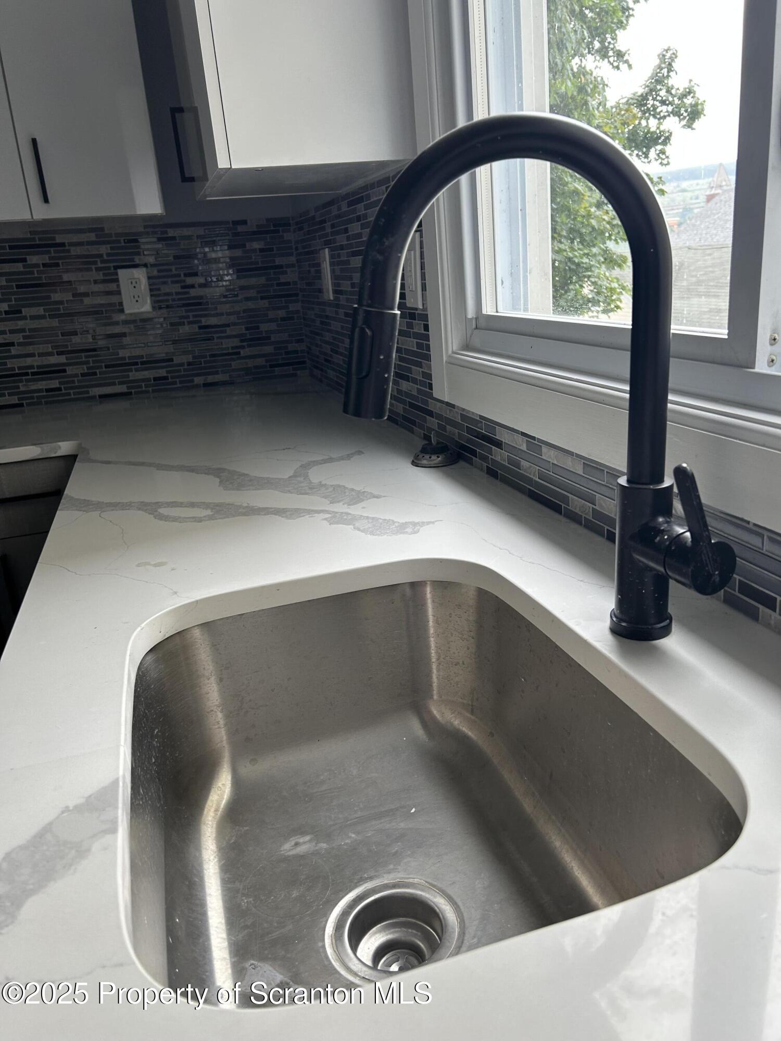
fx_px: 782
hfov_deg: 53.1
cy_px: 520
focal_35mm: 26
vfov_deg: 67.3
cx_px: 390
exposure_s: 1/121
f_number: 1.5
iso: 64
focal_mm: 5.7
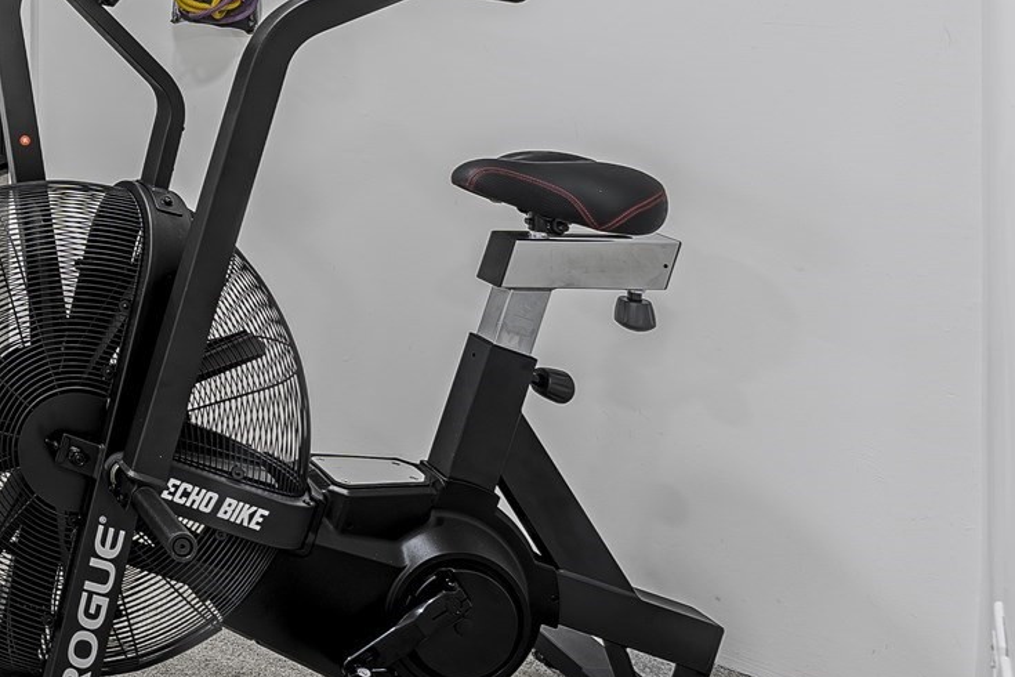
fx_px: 1147
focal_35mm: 41
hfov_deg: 32.6
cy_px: -66
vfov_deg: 29.6
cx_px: -365
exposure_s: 1/5
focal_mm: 14.6
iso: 100
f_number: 4.5
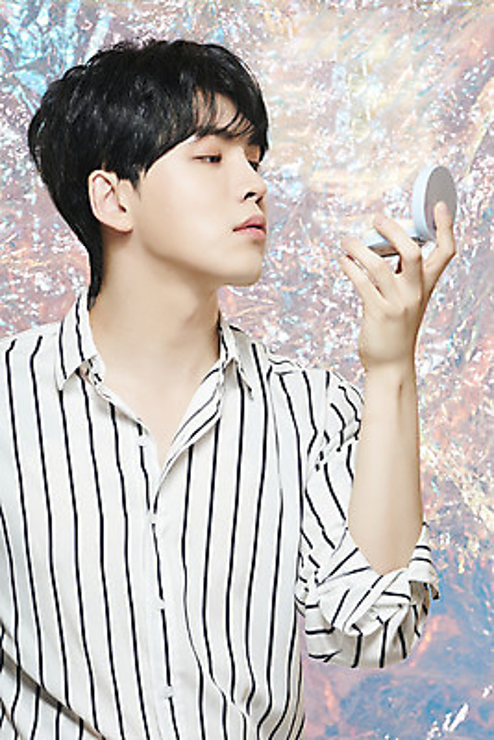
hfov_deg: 13.1
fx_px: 2159
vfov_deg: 19.4
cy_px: 370
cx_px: 247
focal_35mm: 105
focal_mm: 105
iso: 64
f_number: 5.6
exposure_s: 1/125
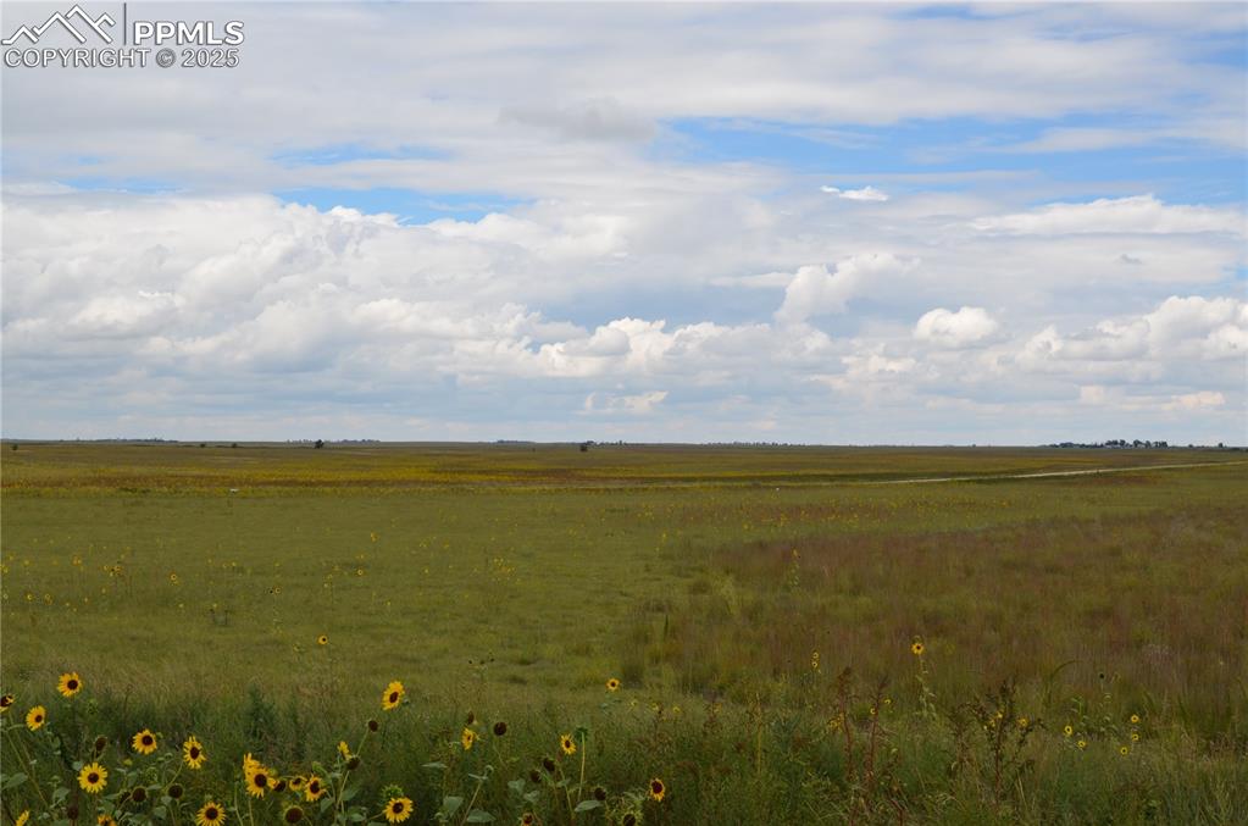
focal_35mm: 51
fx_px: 1764
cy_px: 413
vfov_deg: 26.4
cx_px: 624
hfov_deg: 39.0
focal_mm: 34
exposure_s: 1/320
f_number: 9
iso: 100
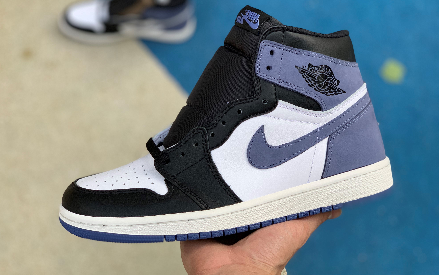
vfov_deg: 23.1
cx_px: 217
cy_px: 130
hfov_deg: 36.3
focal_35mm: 56
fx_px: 670
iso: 64
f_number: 2.4
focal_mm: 6
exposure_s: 1/122
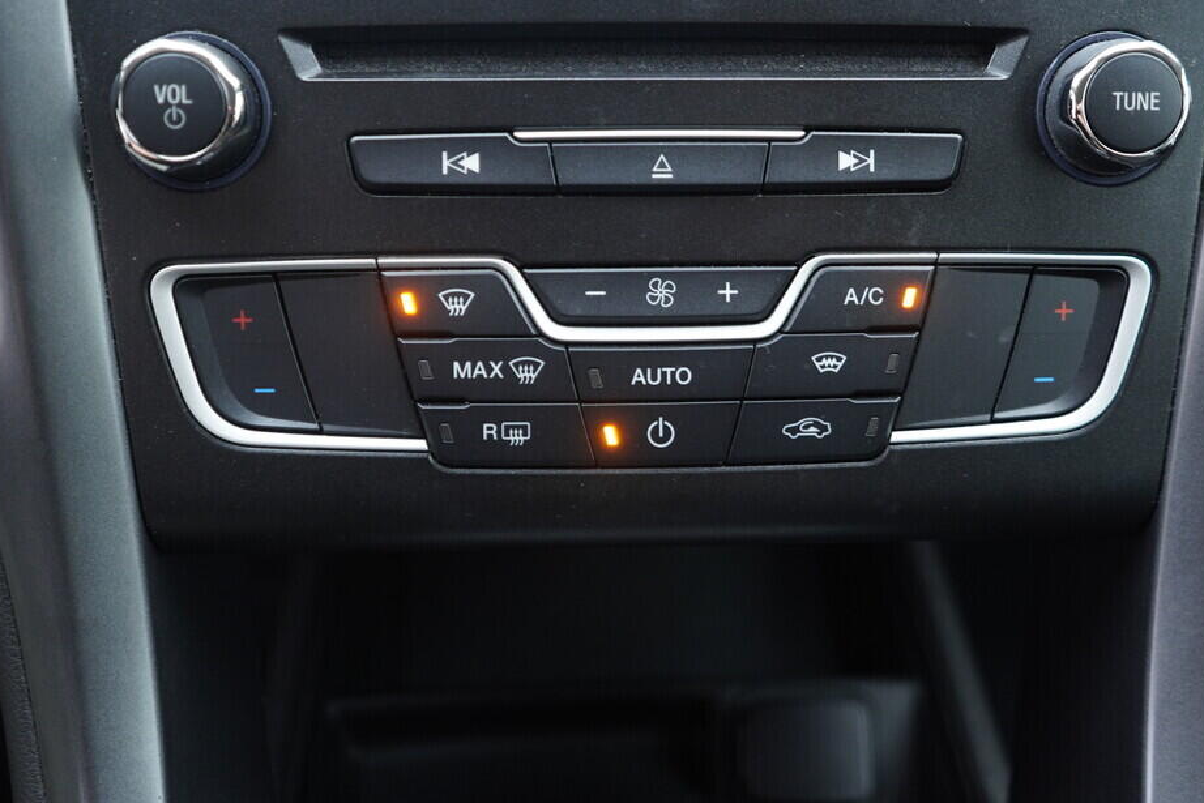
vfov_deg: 33.4
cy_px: 362
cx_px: 637
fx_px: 1338
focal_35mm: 40
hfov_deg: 48.4
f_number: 2.8
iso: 400
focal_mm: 24
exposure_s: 1/40
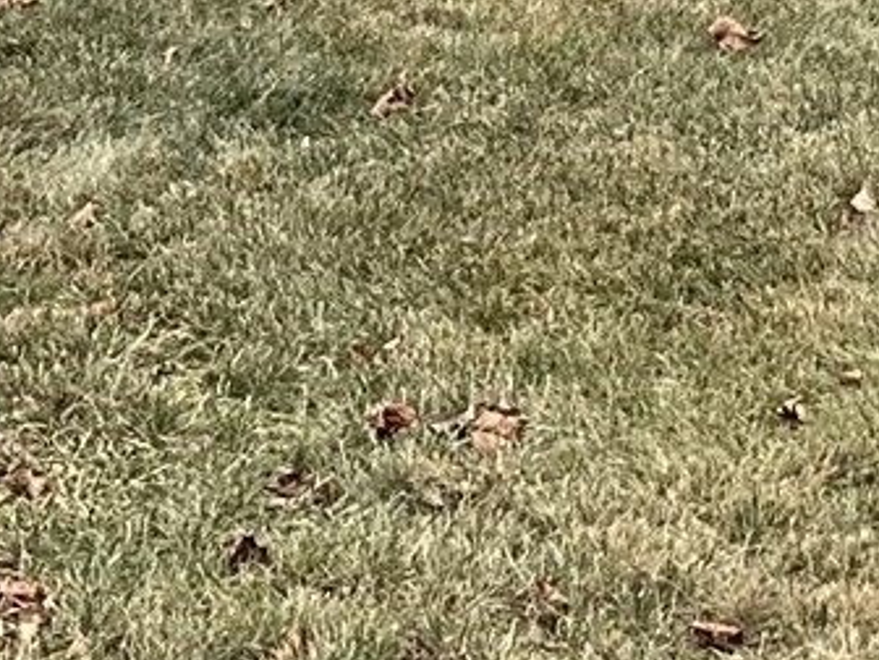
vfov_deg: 7.9
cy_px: -817
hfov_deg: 11.2
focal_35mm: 177
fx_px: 4495
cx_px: 591
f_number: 1.8
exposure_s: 1/683
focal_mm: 3
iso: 25
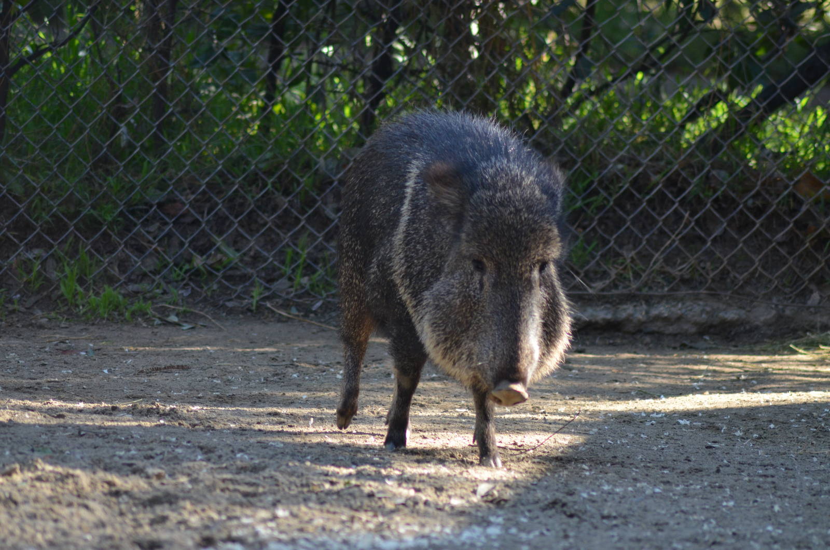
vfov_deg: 4.0
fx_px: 7938
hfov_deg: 6.0
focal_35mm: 345
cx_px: 415
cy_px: 275
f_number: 5
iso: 800
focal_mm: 230
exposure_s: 1/500
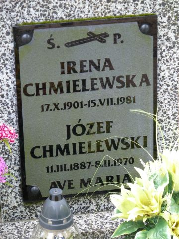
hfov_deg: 9.4
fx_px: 1089
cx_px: 90
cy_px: 120
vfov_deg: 12.5
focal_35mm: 158
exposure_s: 1/40
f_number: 4.5
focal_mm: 25.9
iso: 160
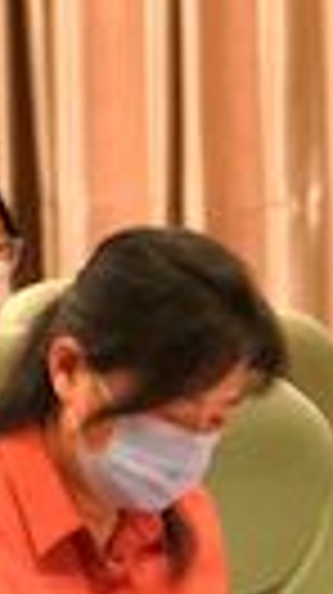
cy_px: 207
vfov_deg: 4.0
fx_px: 8546
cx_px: 274
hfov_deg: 2.2
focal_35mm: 543
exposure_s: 1/160
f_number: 4
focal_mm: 114
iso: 10000
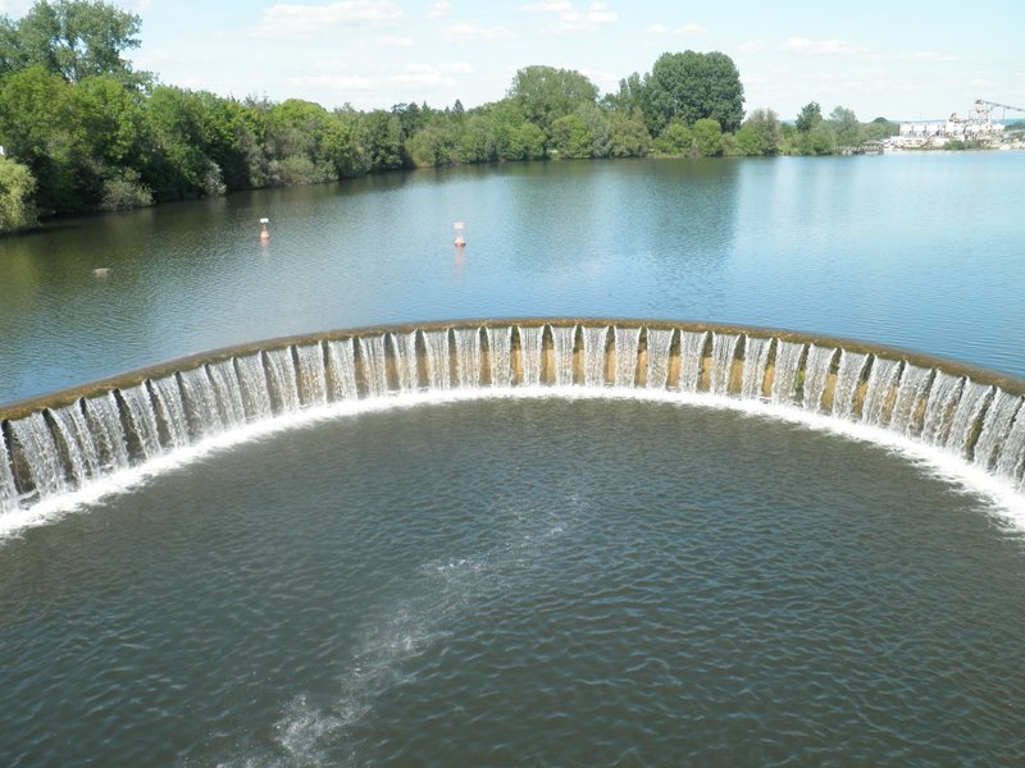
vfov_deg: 41.8
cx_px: 512
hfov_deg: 54.0
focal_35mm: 34
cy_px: 384
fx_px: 1007
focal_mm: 6.1
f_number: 9.2
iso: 80
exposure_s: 1/80
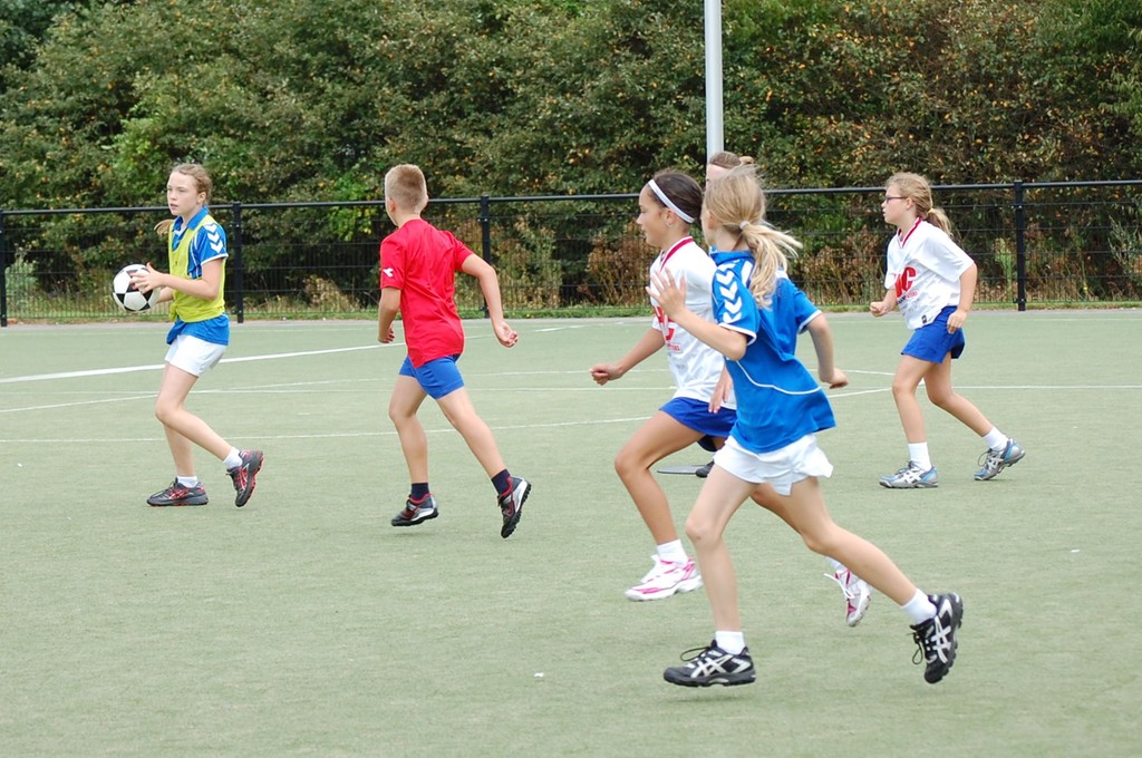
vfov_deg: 12.6
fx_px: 3422
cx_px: 571
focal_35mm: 108
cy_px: 379
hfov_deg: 18.9
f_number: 5.6
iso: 400
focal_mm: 72
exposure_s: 1/500
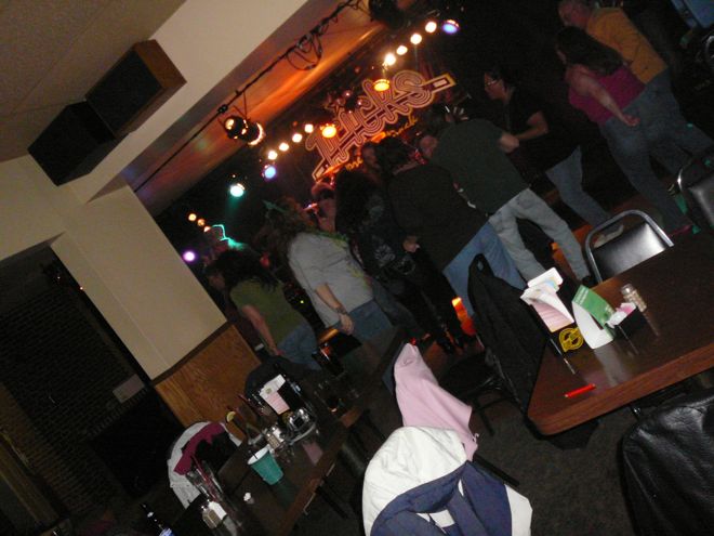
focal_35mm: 35
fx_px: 722
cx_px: 357
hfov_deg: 52.6
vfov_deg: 40.7
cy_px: 268
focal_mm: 5.2
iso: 400
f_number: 2.8
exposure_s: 1/30
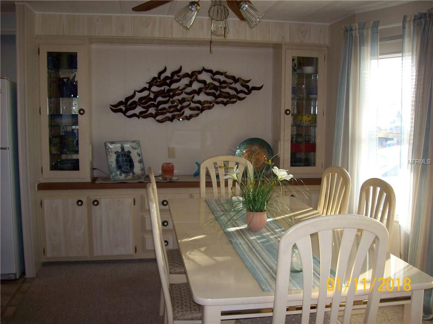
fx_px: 450
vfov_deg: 39.6
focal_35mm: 36
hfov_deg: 51.4
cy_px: 162
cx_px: 216
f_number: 2.7
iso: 80
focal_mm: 6
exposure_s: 1/64
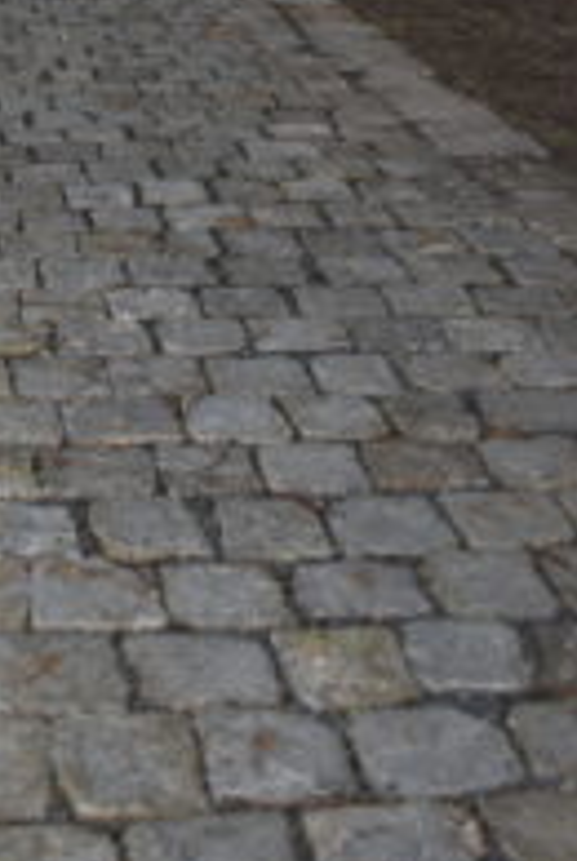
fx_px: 1631
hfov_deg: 19.4
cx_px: -27
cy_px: 13
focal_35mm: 68
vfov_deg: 27.9
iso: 200
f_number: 3.8
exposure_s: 1/250
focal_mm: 21
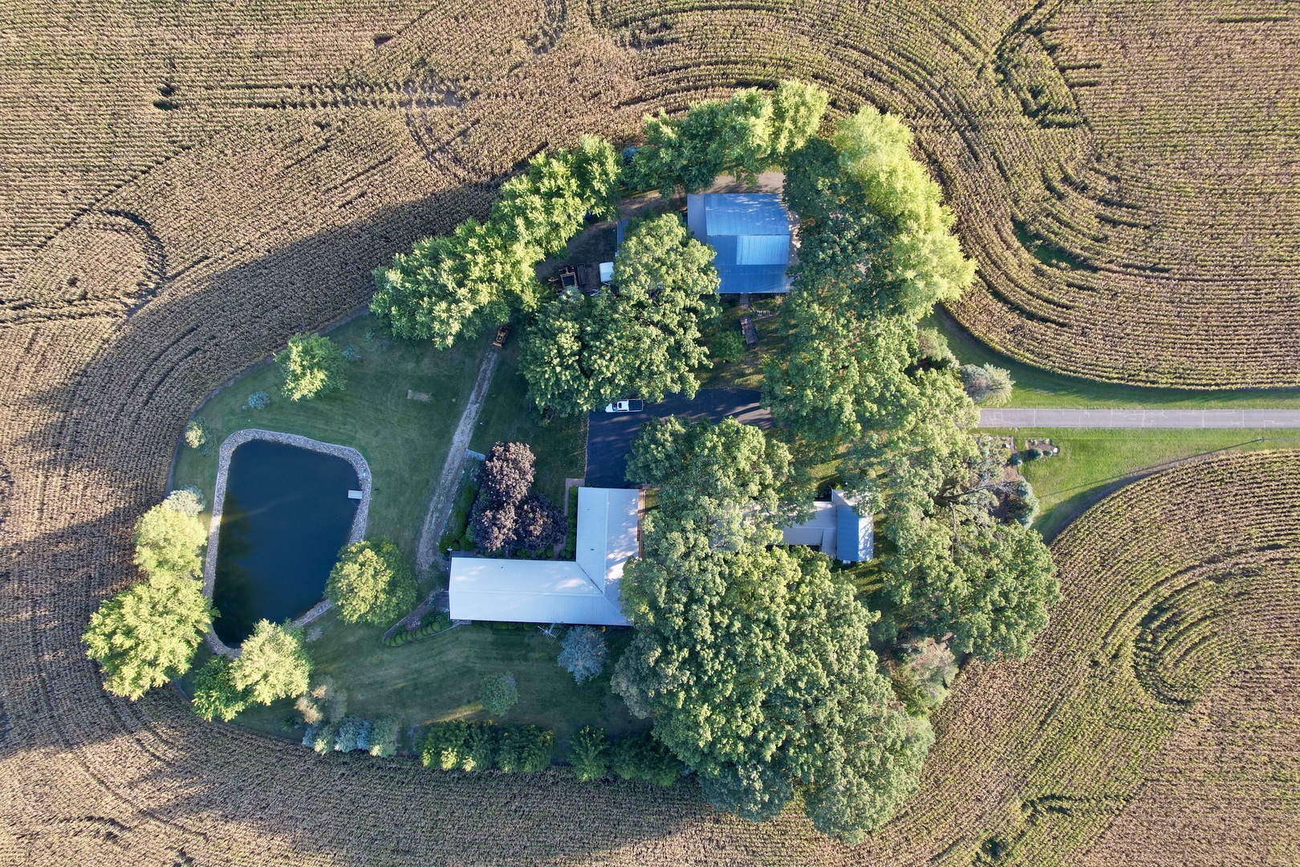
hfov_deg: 78.6
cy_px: 434
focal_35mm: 22
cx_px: 650
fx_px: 794
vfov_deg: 57.2
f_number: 2.8
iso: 100
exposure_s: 1/40
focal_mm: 8.38
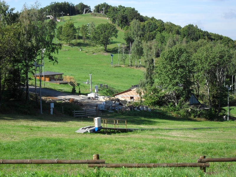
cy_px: 88
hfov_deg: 29.4
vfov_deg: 22.3
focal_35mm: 66
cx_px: 118
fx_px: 450
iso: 100
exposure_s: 1/350
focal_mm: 11.7
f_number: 4.6
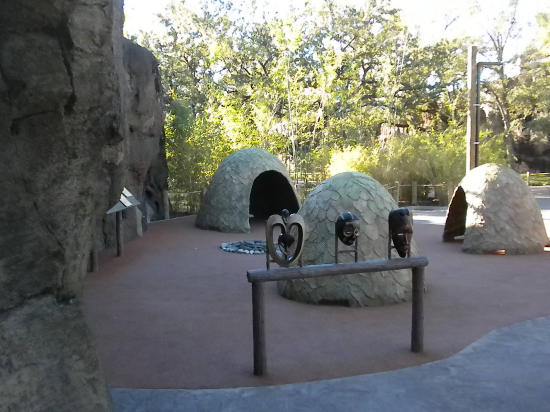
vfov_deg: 38.7
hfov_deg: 50.1
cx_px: 275
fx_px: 588
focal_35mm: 37
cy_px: 206
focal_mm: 6.6
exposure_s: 1/330
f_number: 3.5
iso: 640
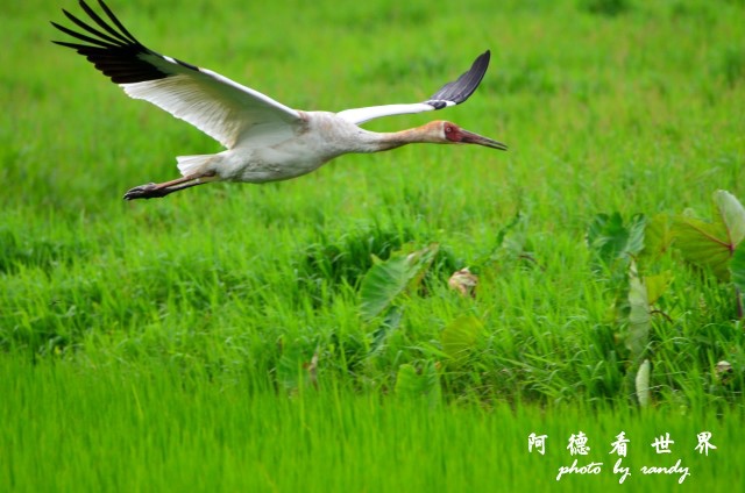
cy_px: 246
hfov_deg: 2.3
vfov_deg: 1.5
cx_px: 372
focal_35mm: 900
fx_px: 18588
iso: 1100
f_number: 6.3
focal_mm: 600
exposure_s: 1/1250
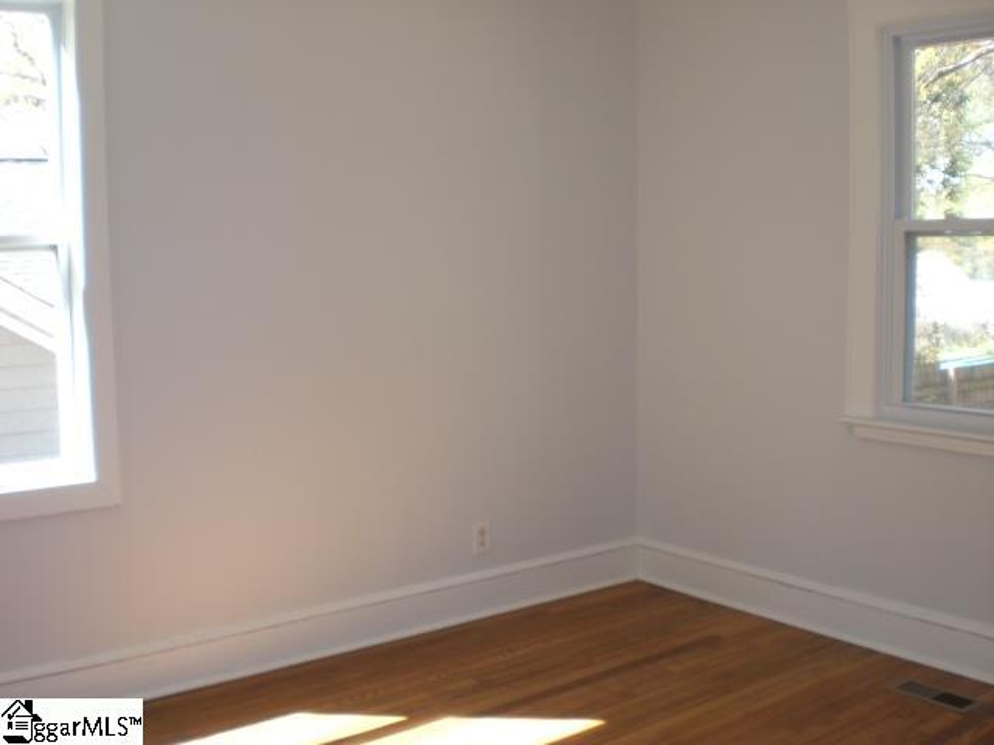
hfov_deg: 49.0
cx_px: 497
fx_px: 1091
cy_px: 372
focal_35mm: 38
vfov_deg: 37.7
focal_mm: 6.3
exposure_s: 1/100
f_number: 3.1
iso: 100
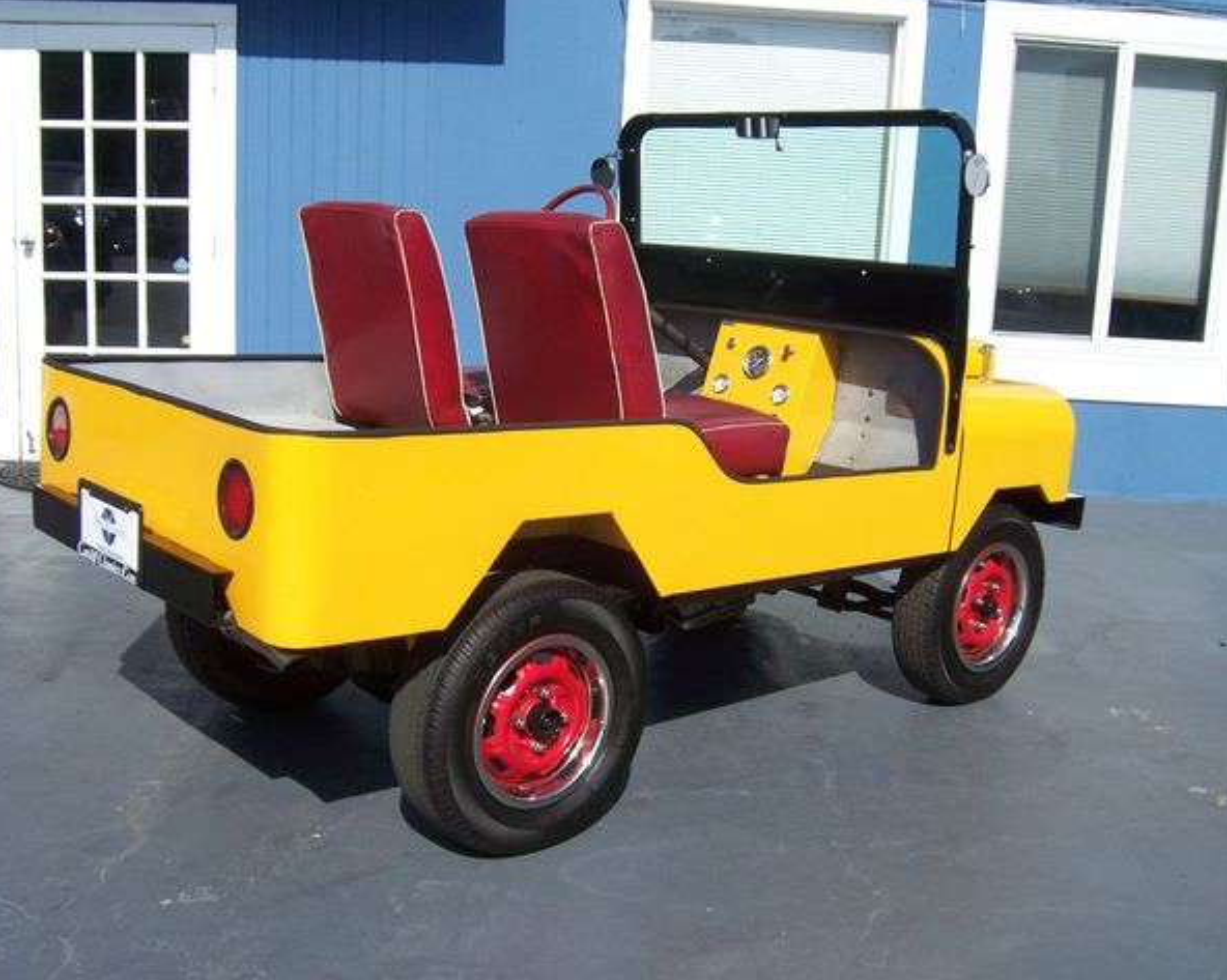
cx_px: 574
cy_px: 485
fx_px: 1379
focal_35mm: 38
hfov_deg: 47.9
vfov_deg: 39.1
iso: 80
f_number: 4.5
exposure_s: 1/640
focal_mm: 6.2
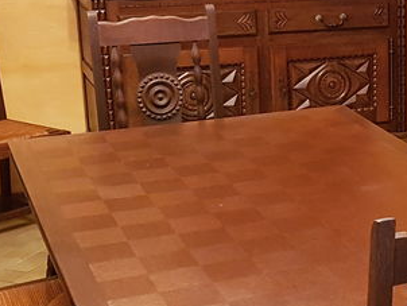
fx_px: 1012
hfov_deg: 21.4
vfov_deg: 17.2
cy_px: 142
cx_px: 465
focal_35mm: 86
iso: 250
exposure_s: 1/10
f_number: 1.7
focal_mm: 4.2
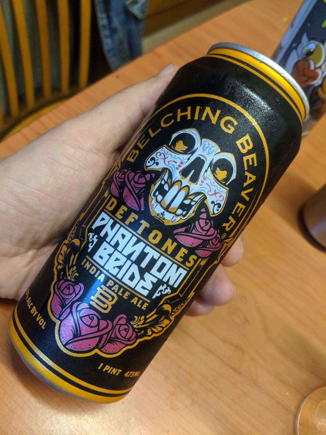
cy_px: 218
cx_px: 163
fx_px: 339
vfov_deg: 65.3
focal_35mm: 27
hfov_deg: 51.4
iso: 383
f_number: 1.8
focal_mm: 4.44
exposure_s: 1/60
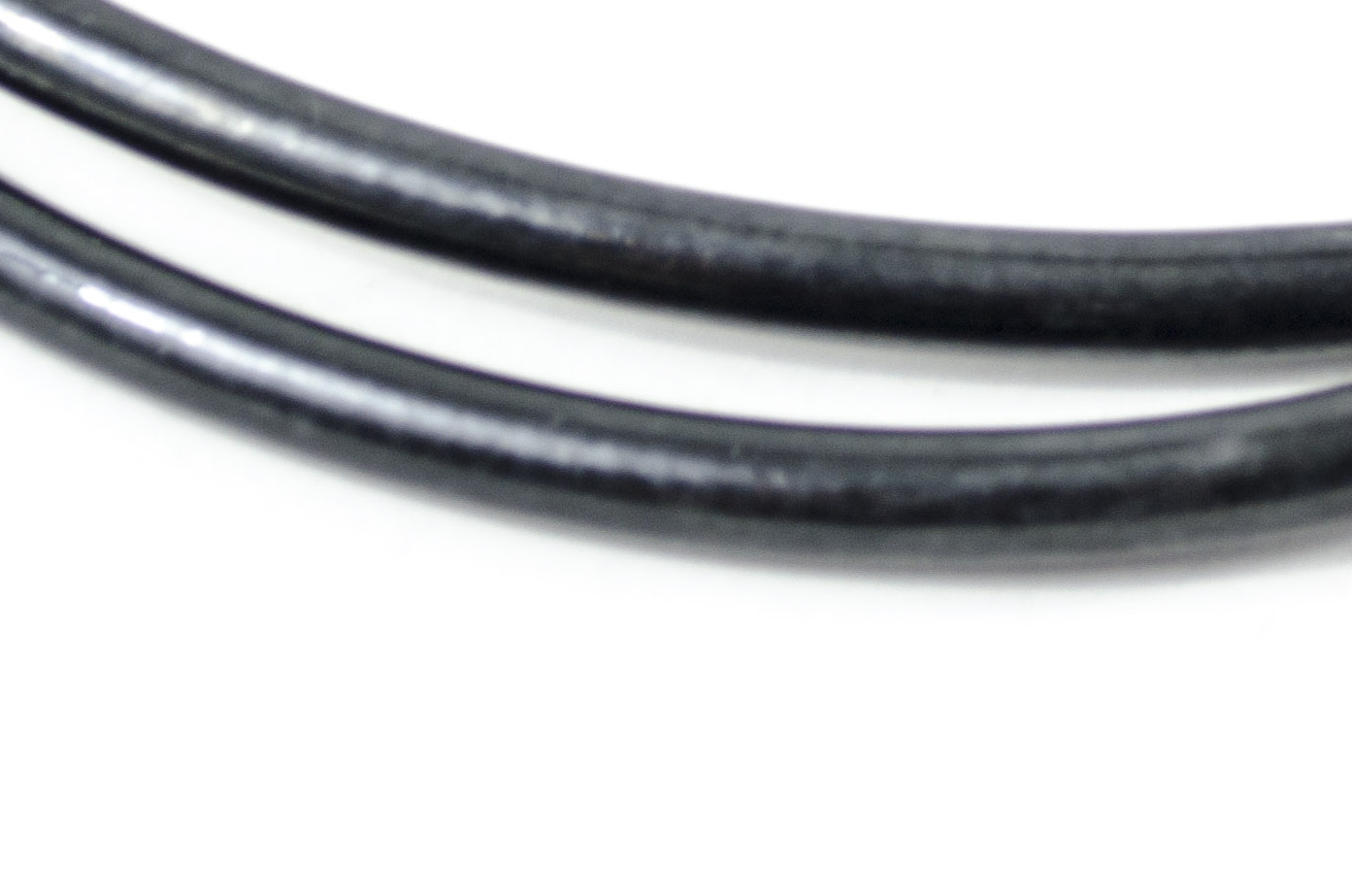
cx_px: 935
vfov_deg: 7.0
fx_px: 7159
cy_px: -565
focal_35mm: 191
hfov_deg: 10.8
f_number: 5
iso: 100
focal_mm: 36
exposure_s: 1/15
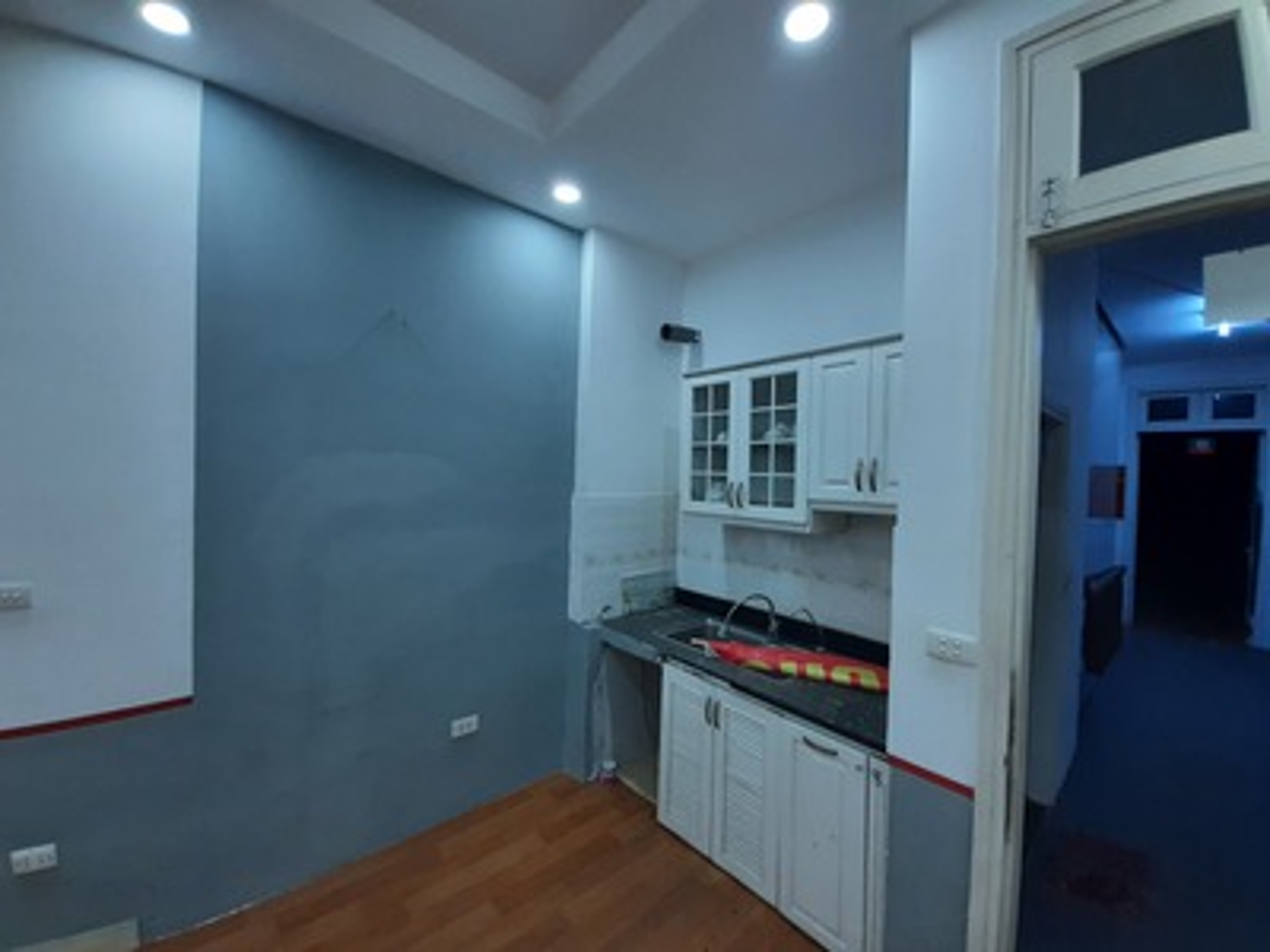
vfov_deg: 89.9
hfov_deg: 106.2
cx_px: 635
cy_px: 476
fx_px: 477
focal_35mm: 13
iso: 125
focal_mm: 1.42
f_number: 2.2
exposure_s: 1/50
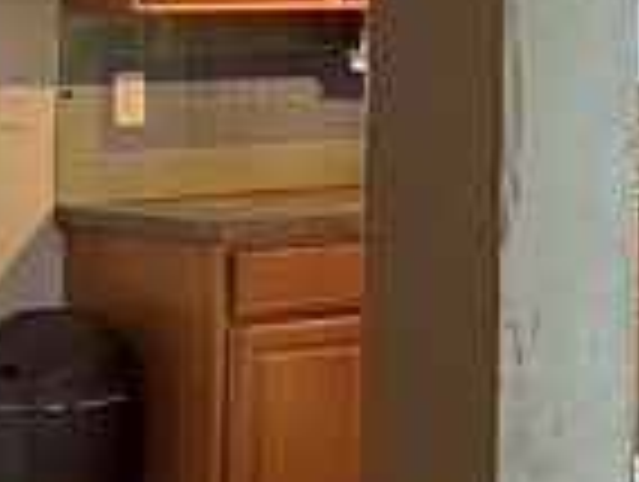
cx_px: 864
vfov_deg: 7.9
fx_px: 3458
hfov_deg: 10.3
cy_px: -176
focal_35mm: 187
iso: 100
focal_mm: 5.7
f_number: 1.5
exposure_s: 1/60
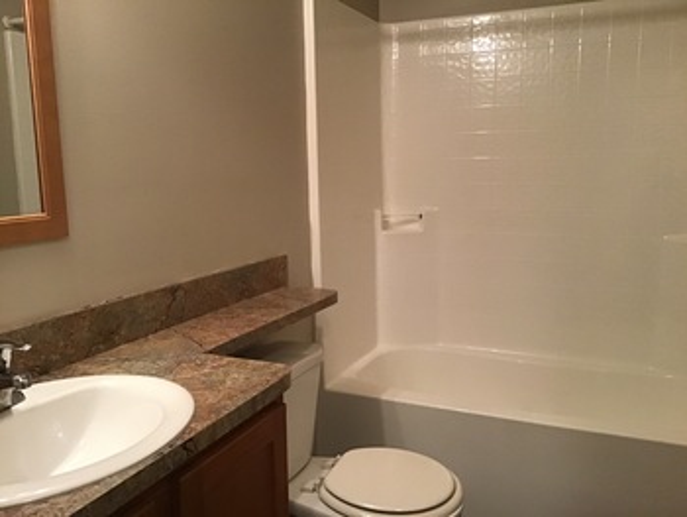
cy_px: 258
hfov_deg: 58.3
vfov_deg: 45.5
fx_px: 616
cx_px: 344
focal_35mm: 31
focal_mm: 3.3
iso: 200
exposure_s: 1/24
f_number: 2.4
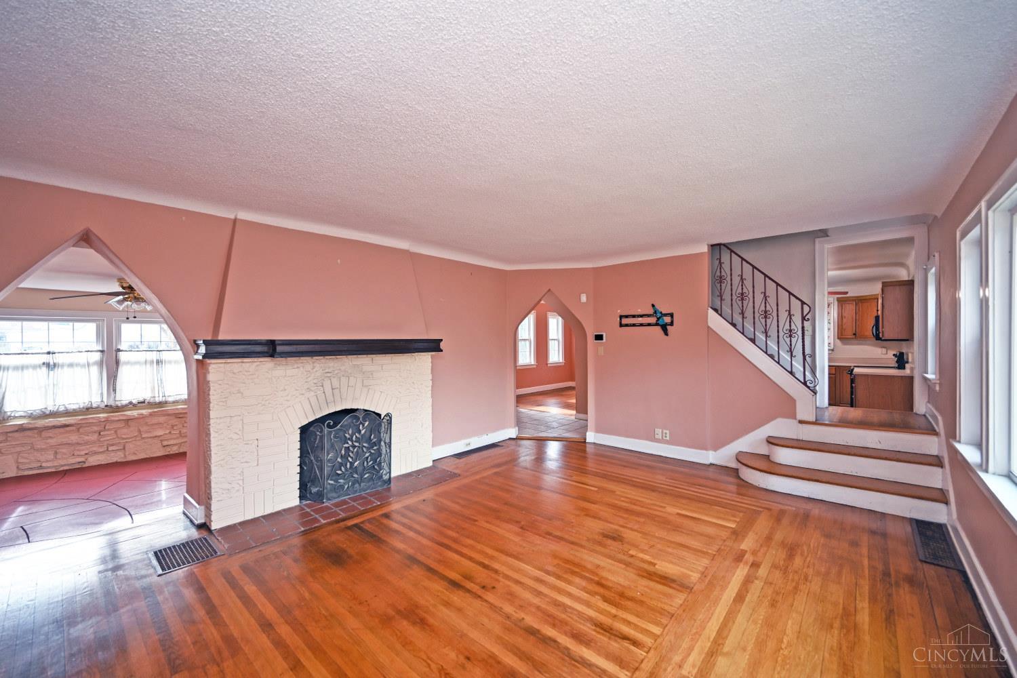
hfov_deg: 104.3
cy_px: 339
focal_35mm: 14
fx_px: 395
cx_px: 508
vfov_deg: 81.2
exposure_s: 1/60
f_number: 4
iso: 250
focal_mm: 14
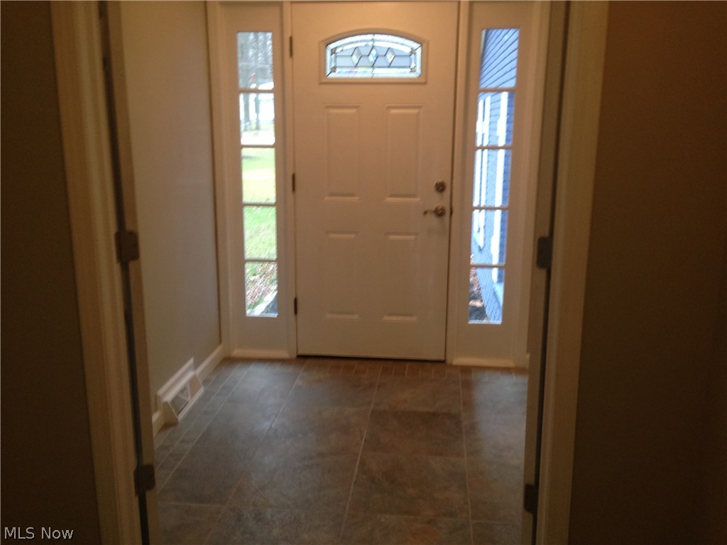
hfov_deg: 55.4
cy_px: 272
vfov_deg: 42.9
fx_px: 693
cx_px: 364
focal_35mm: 33
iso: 100
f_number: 2.4
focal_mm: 4.12
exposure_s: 1/20
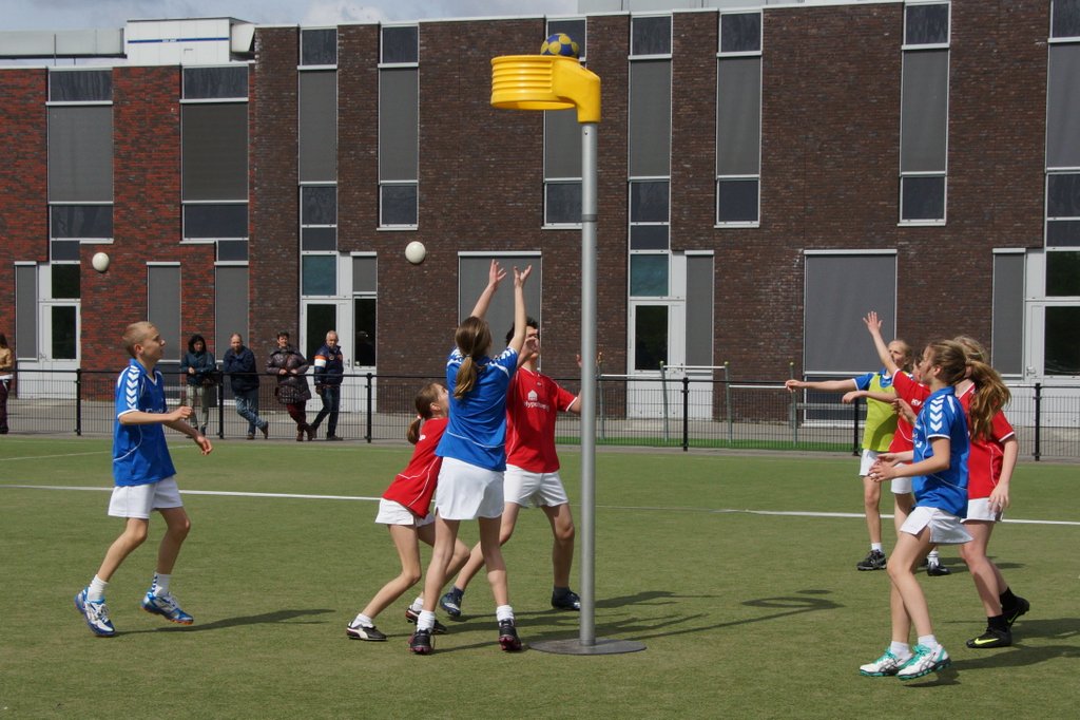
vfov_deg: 25.7
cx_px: 540
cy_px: 360
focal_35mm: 52
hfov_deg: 37.9
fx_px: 1574
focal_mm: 35
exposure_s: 1/800
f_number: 11
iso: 320
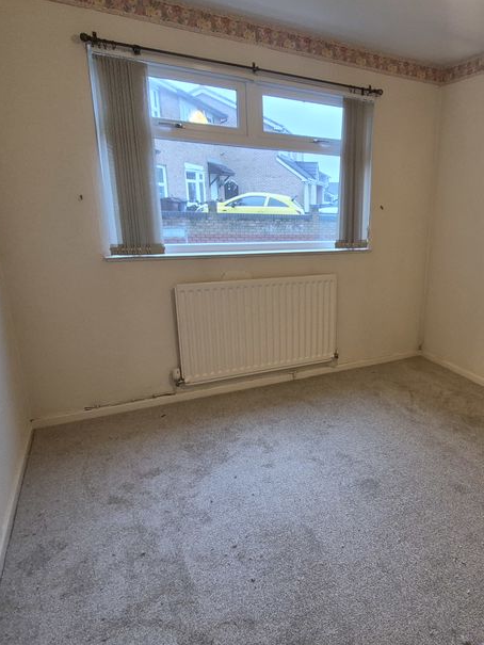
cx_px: 348
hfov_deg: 58.7
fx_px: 410
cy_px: 322
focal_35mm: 22
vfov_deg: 76.4
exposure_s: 1/50
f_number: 2.2
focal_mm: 1.74
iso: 320
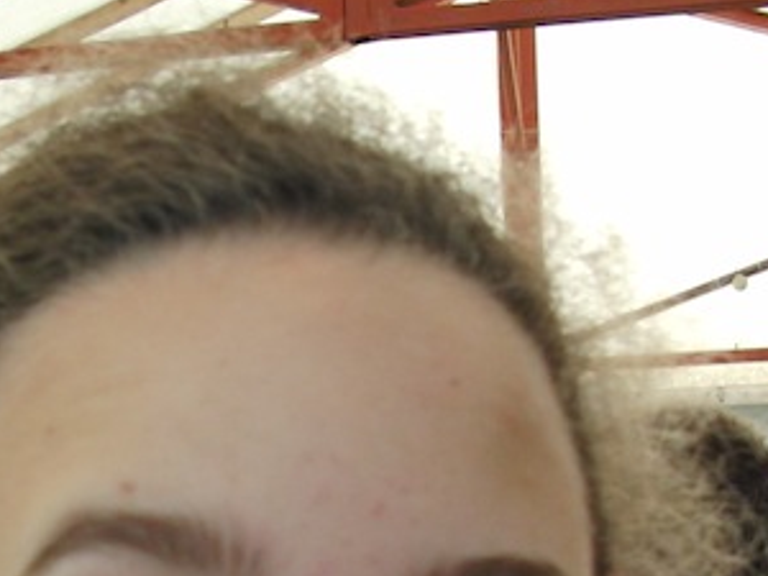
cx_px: 138
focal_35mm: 96
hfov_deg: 20.2
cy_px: 714
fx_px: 2130
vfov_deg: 14.8
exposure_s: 1/200
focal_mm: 7.3
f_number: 2.7
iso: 200
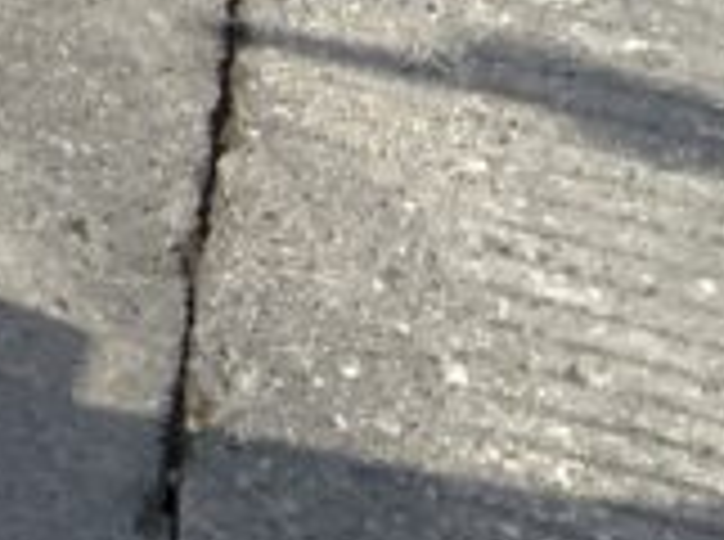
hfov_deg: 9.1
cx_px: -1295
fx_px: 3861
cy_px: -652
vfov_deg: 7.6
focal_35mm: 185
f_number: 1.8
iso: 16
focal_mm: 3
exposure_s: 1/1250
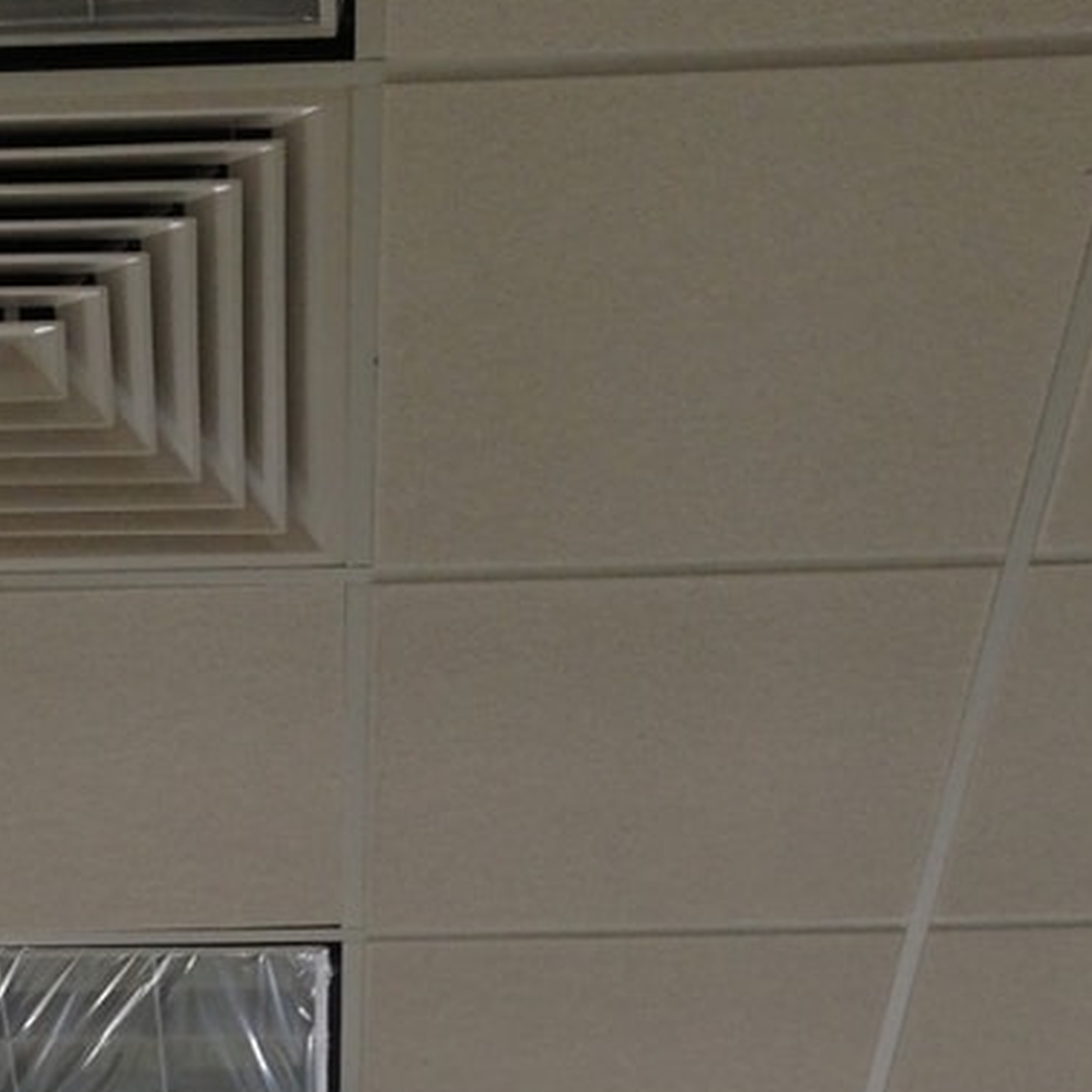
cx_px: 157
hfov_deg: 16.7
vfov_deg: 16.4
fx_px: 3676
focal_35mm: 103
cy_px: 1193
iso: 64
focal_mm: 4.13
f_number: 2.4
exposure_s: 1/40
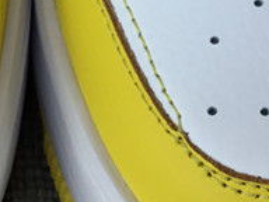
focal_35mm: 145
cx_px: 3
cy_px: -6
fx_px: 1127
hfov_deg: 13.4
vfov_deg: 10.1
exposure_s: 1/379
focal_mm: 3.3
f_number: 2.4
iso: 25
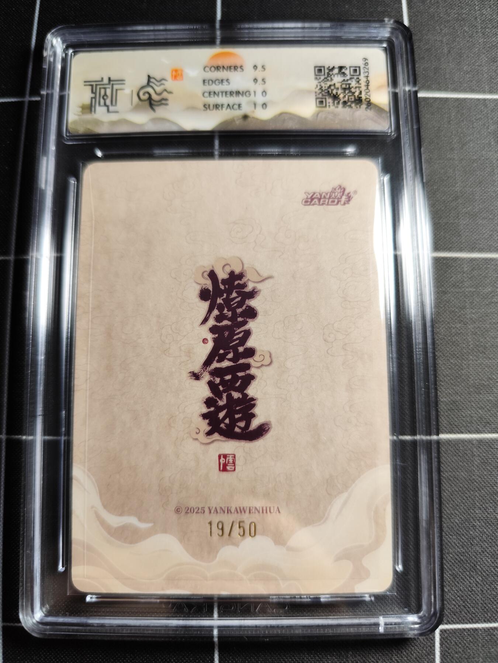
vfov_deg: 73.9
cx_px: 249
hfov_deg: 58.9
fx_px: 441
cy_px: 332
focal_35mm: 23
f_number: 1.65
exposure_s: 1/100
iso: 320
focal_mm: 6.14
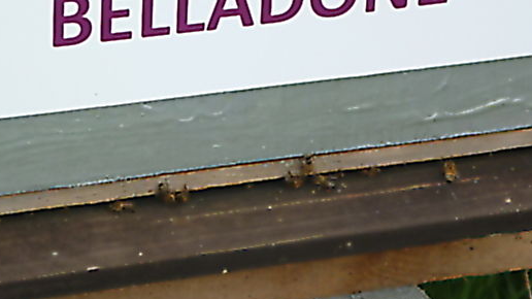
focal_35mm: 223
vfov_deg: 5.4
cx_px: 199
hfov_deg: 9.7
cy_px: 62
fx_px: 3145
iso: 100
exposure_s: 1/125
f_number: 5.9
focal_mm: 22
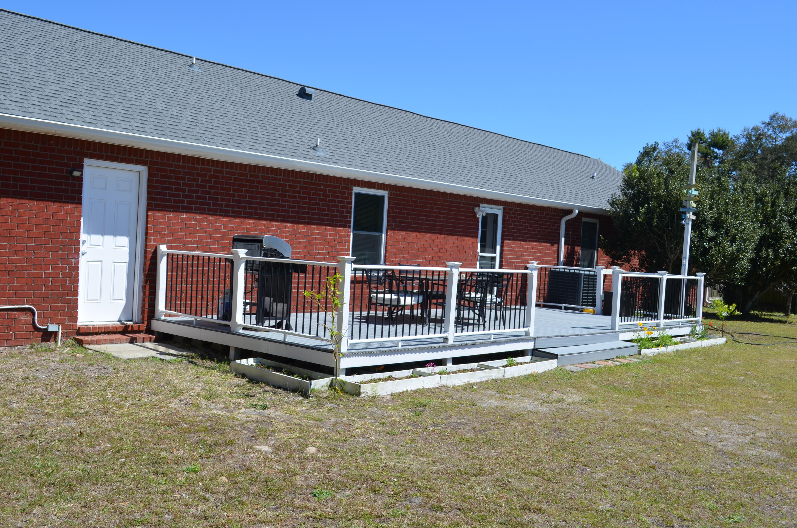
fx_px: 795
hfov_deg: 53.2
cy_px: 264
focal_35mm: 36
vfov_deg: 36.7
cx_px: 398
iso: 110
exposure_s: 1/250
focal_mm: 24
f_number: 8
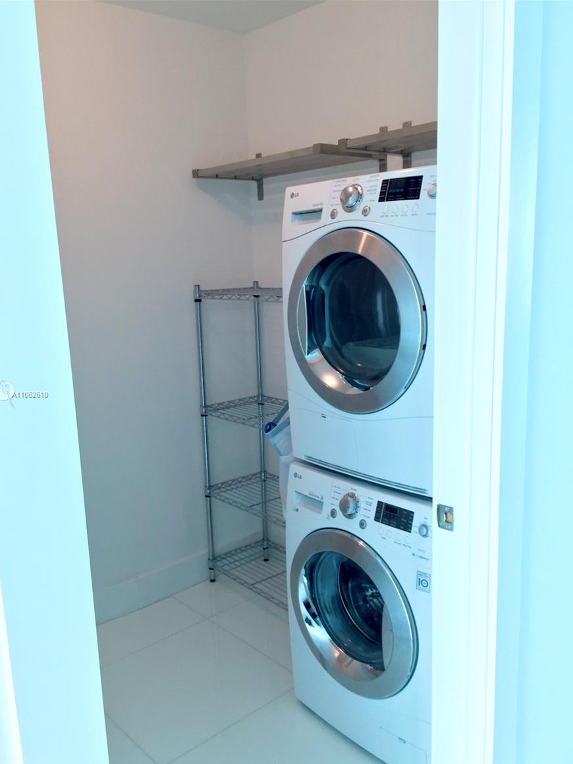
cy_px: 395
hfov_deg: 46.8
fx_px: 662
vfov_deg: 60.0
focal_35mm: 30
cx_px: 285
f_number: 2.2
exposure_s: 1/30
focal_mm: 4.15
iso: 40
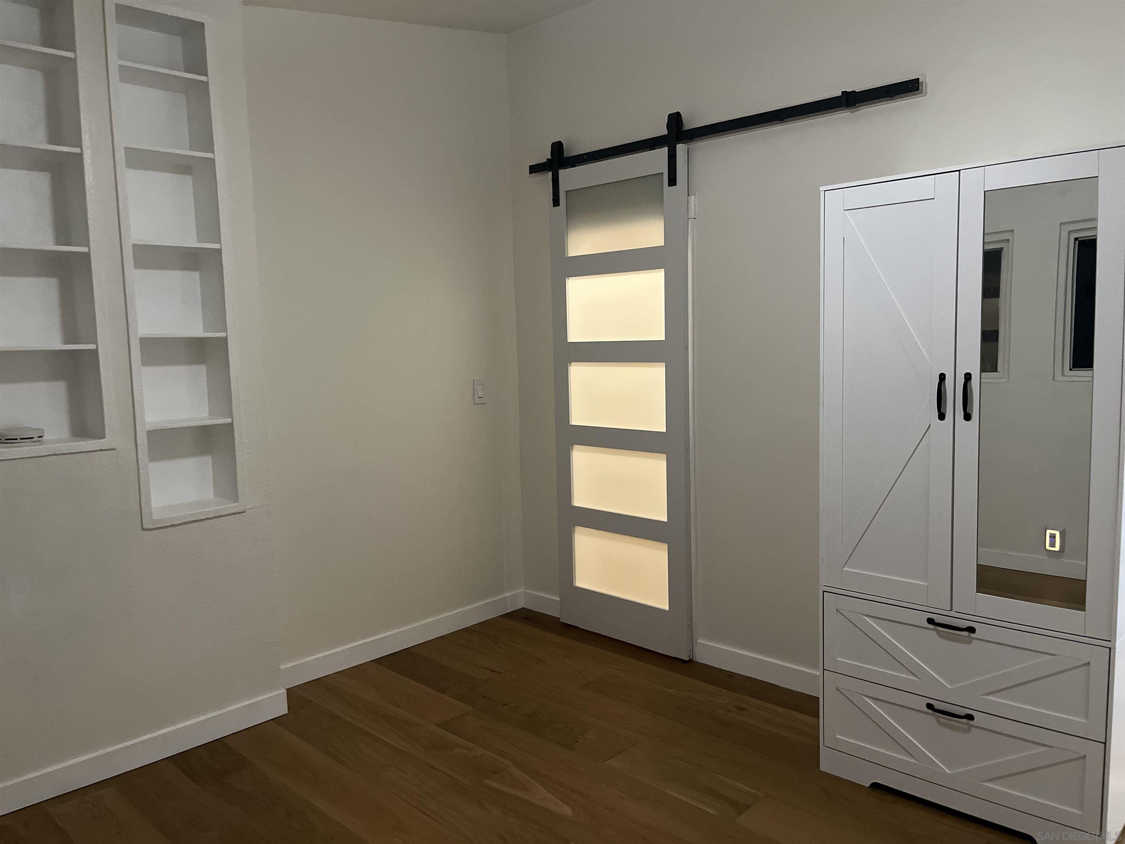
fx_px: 845
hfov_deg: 67.3
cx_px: 562
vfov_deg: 53.1
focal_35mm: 26
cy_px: 422
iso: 500
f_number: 1.6
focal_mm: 5.1
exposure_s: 1/39
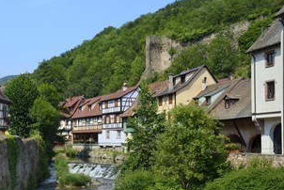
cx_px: 89
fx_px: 395
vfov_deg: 26.9
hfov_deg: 39.0
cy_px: 130
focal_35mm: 50
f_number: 10
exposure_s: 1/250
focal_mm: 36
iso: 200
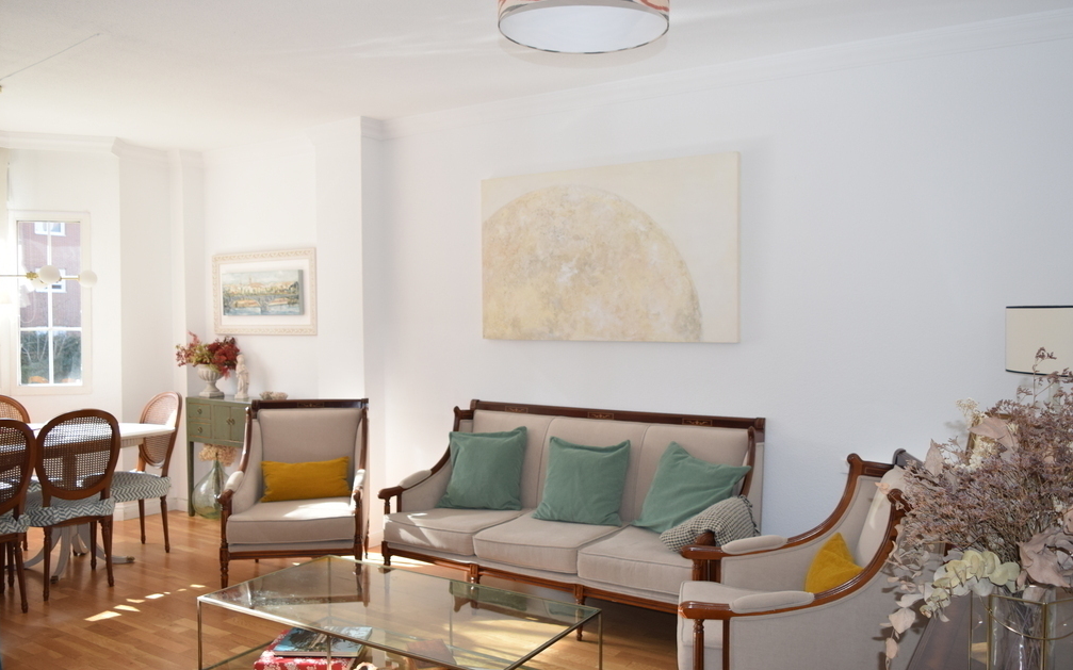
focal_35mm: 28
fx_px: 819
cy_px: 337
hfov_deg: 66.5
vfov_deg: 44.5
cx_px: 536
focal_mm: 18
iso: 400
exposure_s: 1/200
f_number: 3.5
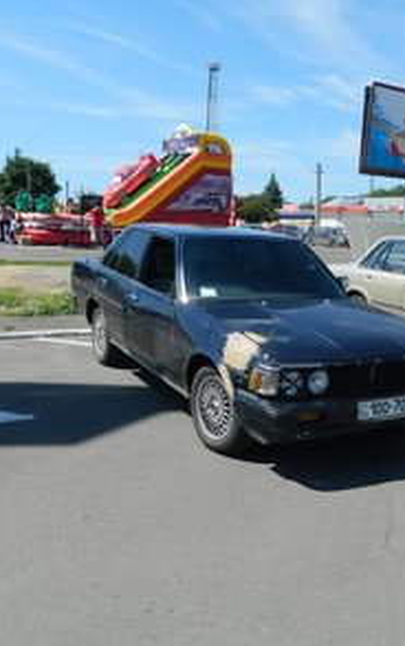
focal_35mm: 36
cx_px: 280
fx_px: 635
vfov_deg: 54.0
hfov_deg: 34.9
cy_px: 327
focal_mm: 4.5
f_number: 8.7
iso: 80
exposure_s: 1/160
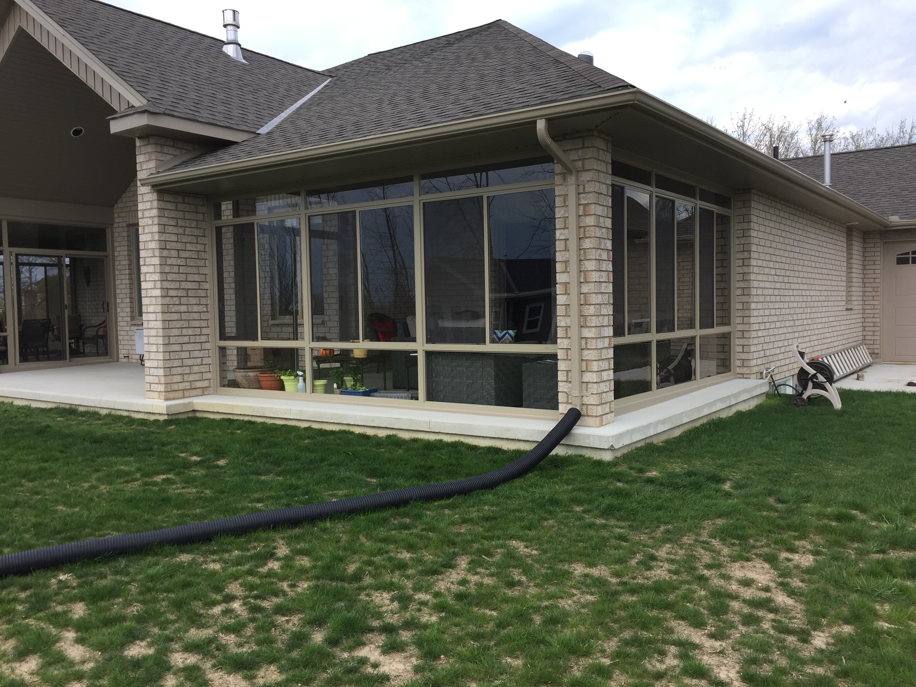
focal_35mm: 29
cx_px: 458
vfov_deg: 48.2
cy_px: 344
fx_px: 767
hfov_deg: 61.7
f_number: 2.2
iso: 32
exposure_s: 1/1199
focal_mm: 4.15
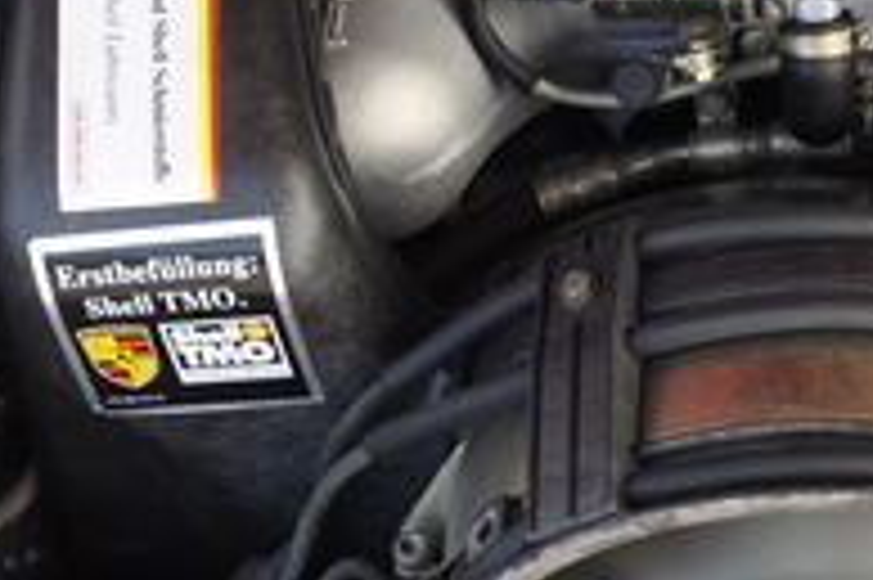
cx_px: 832
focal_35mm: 107
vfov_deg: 12.8
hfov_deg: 18.7
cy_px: 292
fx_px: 2592
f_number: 5
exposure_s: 1/100
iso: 500
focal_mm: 18
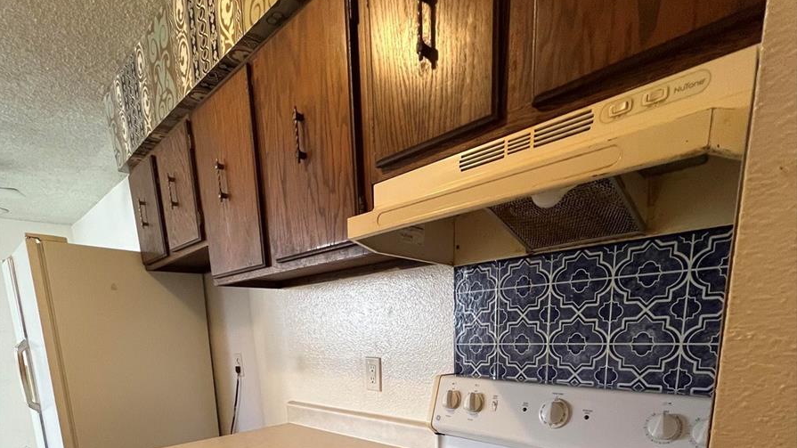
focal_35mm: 19
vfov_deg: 49.6
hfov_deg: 89.6
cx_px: 398
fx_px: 401
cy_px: 429
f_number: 1.8
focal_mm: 1.57
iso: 320
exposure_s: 1/60
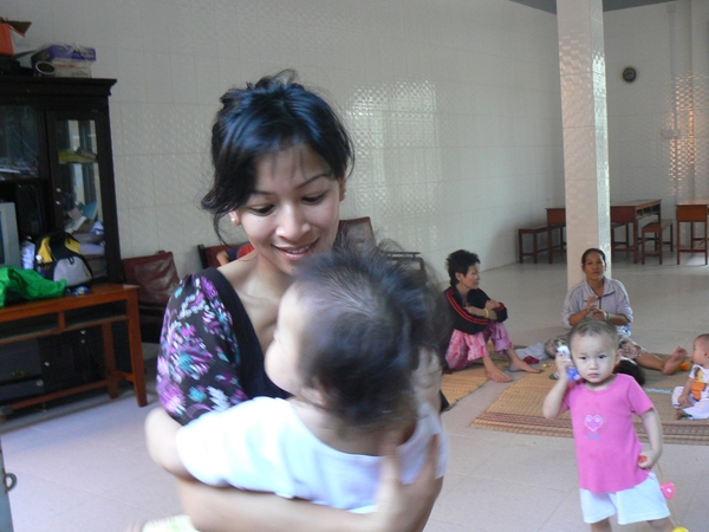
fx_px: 737
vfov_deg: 39.7
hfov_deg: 51.4
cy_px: 266
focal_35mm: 36
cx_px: 354
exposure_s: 1/25
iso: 200
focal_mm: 6
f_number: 2.8
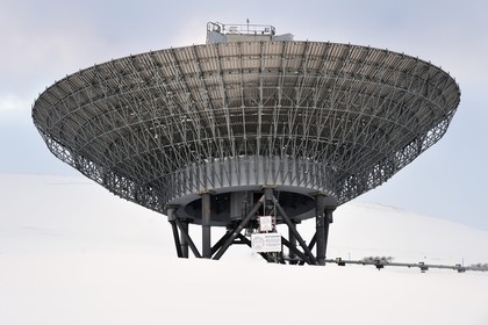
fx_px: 2033
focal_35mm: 150
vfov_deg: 9.1
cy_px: 162
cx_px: 244
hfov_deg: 13.7
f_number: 5.6
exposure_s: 1/250
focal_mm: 150
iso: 400
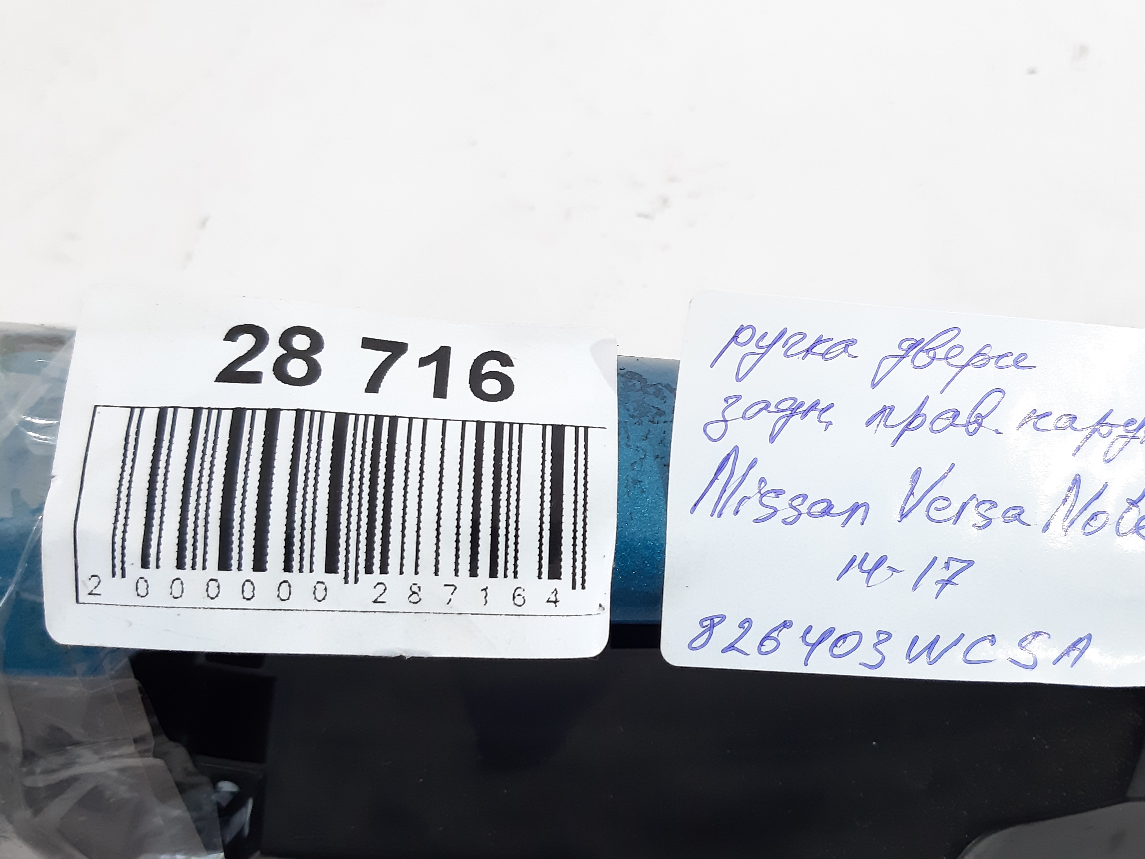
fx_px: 1224
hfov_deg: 50.0
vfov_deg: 38.6
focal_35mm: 37
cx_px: 645
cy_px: 474
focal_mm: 3.93
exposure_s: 1/50
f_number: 1.7
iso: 160
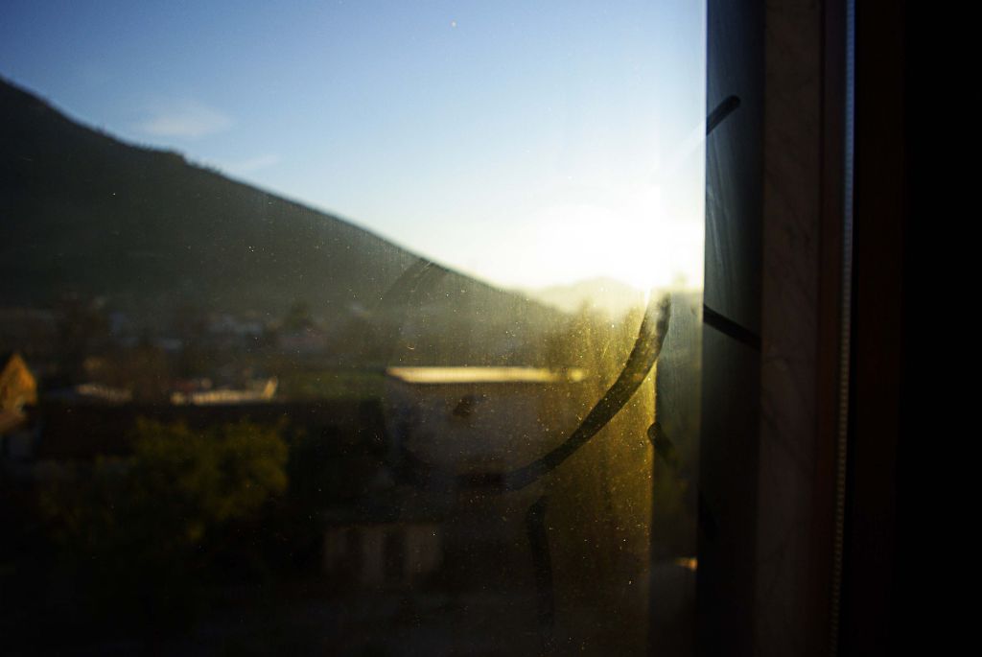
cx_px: 491
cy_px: 328
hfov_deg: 67.3
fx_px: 737
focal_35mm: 27
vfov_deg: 48.0
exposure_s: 1/640
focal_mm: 18
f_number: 5
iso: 200
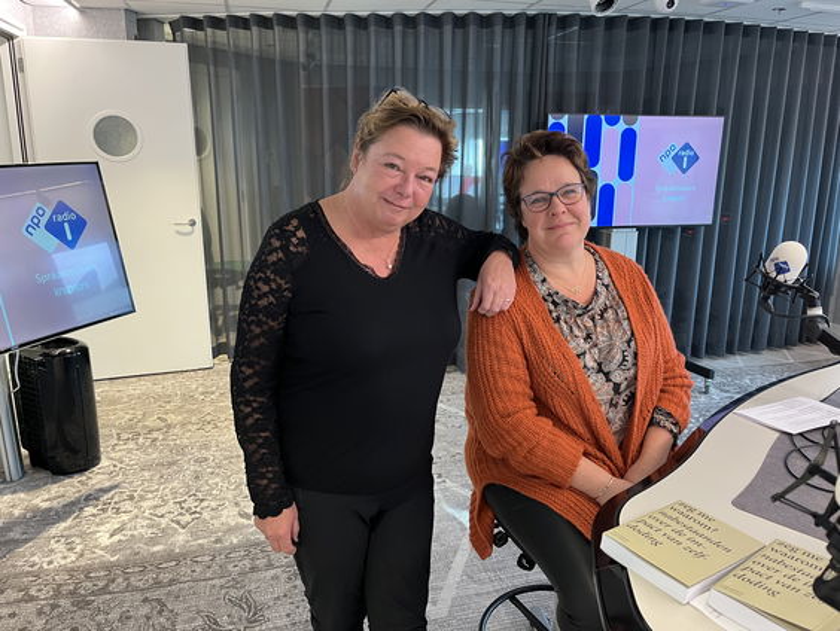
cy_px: 316
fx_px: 631
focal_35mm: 26
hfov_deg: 67.3
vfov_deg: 53.1
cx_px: 420
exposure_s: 1/50
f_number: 1.6
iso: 200
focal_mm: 5.1
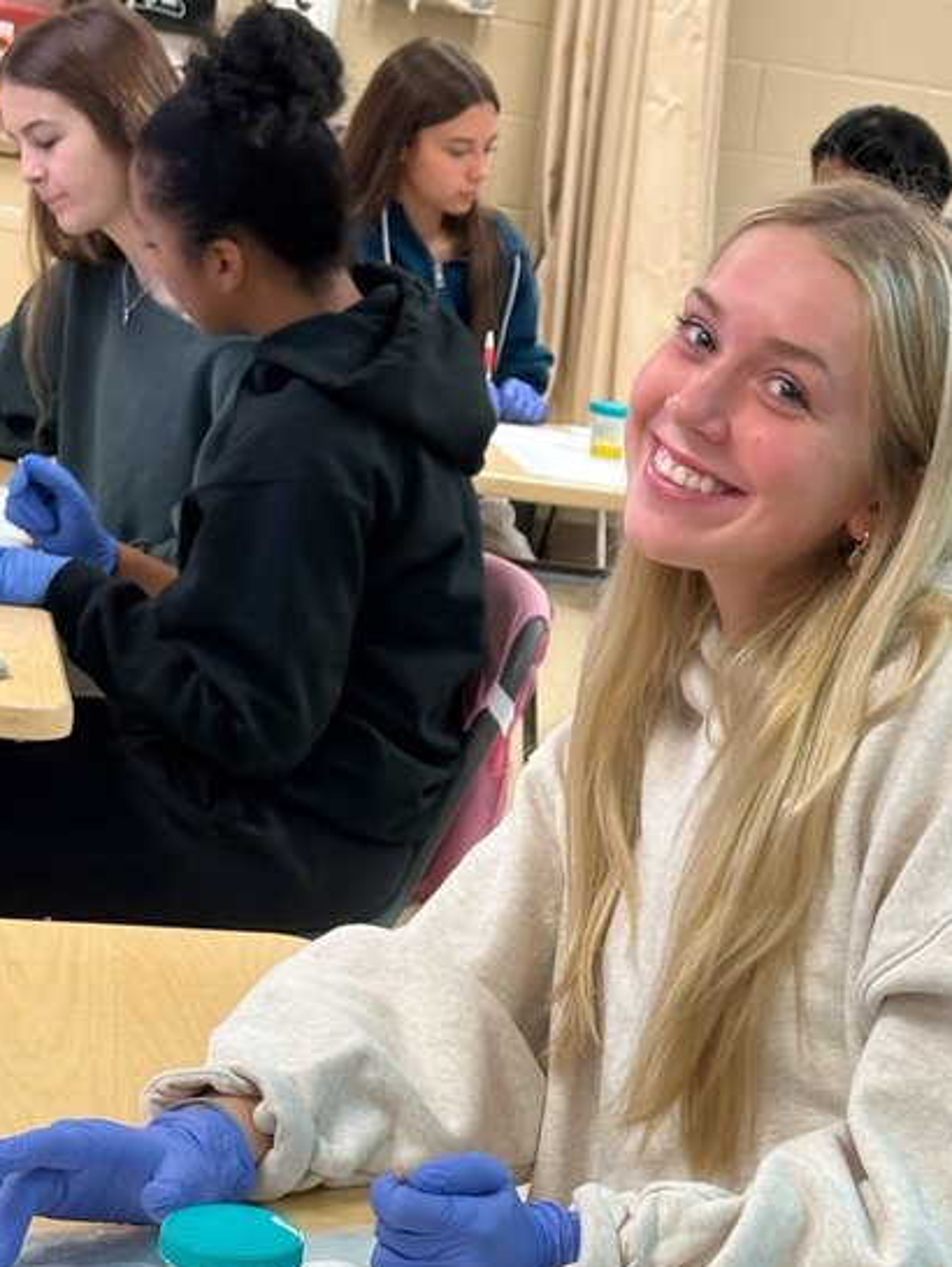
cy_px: 1151
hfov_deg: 16.2
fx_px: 3298
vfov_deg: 21.3
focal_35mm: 90
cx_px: 831
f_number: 1.78
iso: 64
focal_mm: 6.86
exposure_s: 1/60
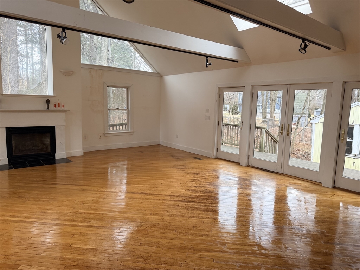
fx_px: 250
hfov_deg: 71.6
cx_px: 180
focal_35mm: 24
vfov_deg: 56.8
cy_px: 135
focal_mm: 6.76
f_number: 1.78
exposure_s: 1/183
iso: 160
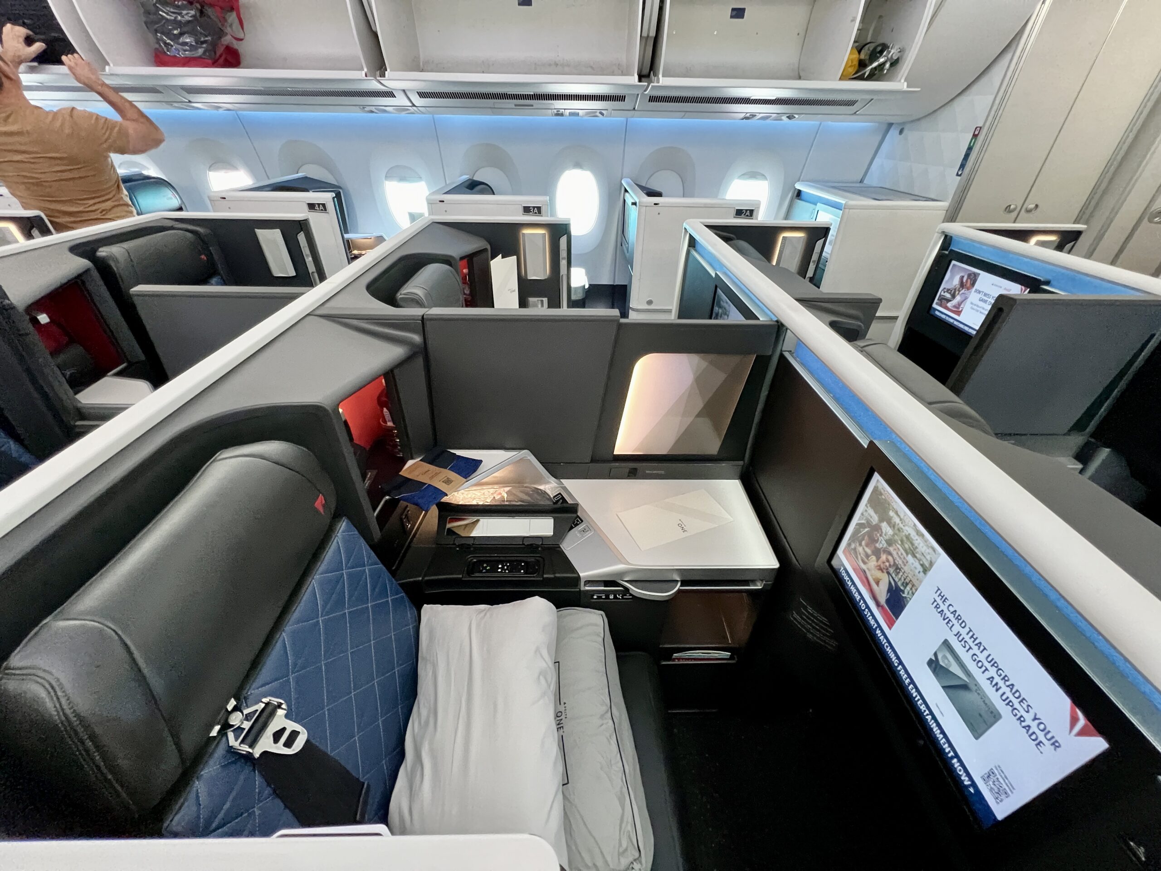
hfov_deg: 106.2
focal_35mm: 13
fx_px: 436
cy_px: 436
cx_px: 580
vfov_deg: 89.9
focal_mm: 1.57
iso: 500
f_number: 1.8
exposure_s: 1/54
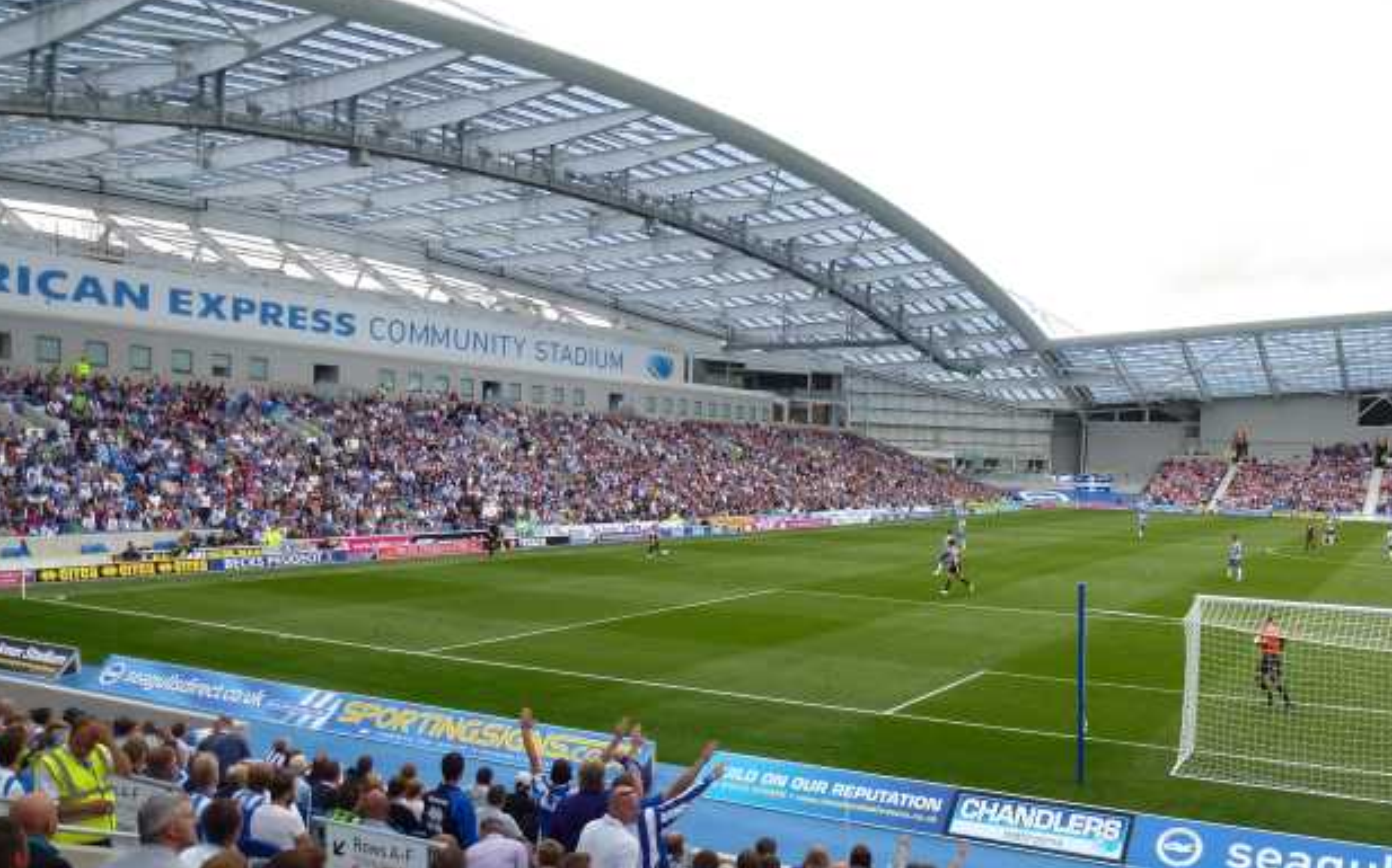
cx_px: 839
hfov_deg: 57.7
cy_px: 537
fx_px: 1251
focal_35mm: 33
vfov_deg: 38.1
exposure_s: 1/125
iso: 100
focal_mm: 4.3
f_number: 3.3
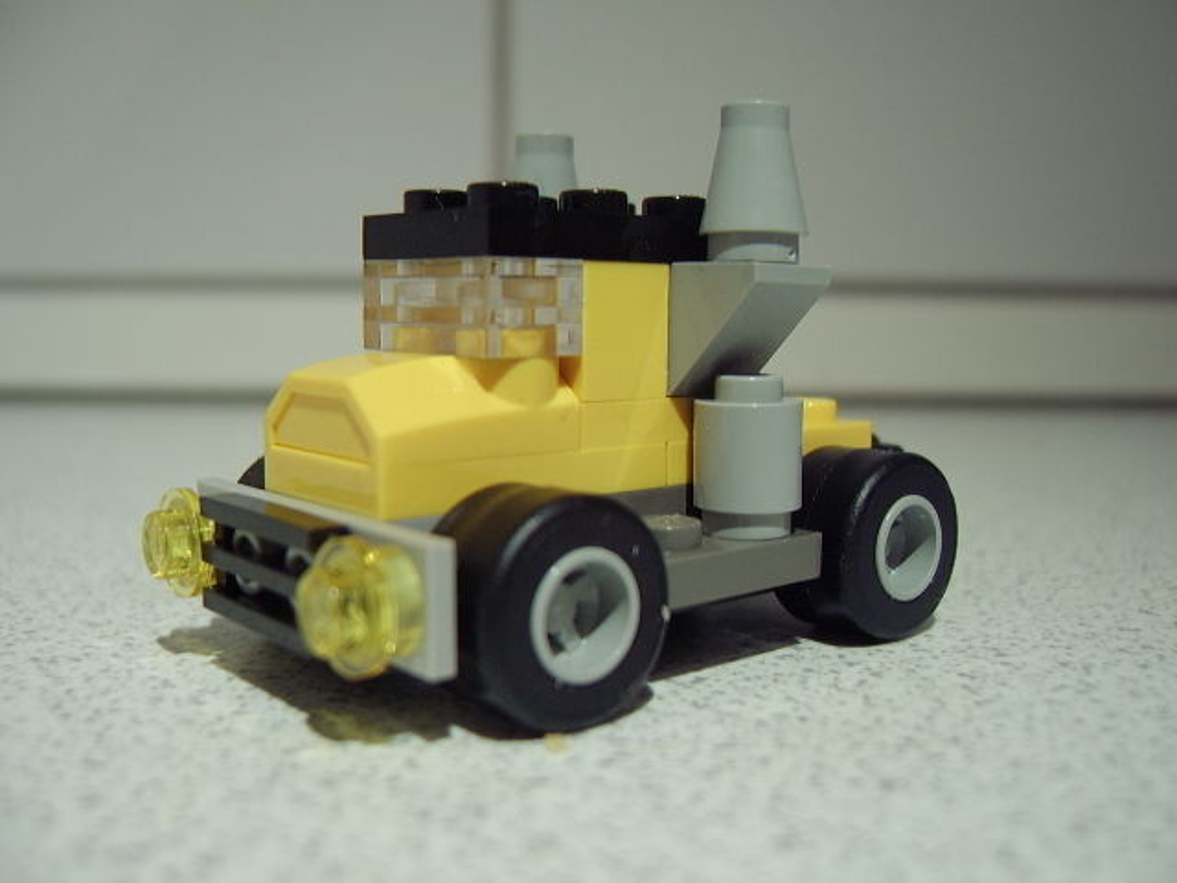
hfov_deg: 58.4
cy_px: 442
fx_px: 1054
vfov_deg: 45.4
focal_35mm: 31
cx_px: 588
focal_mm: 8.13
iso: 100
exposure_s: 1/11
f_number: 2.7
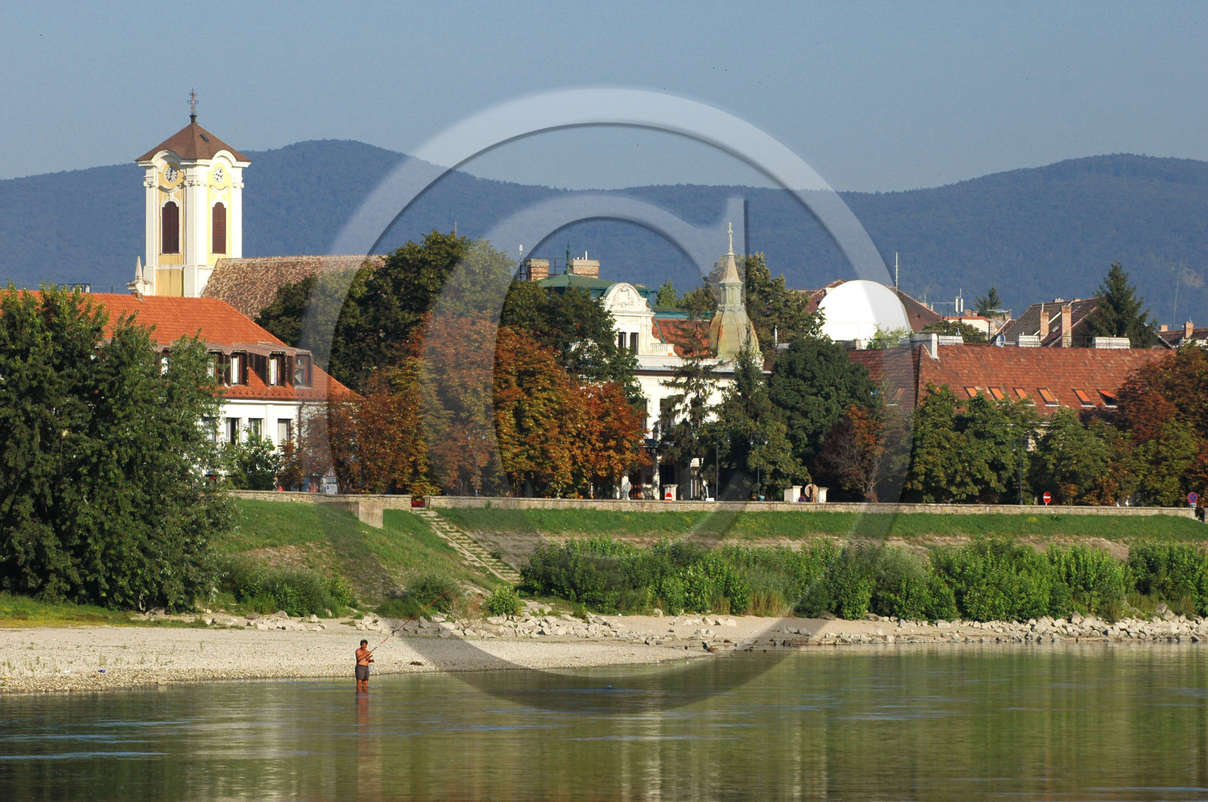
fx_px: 8044
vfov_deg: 5.7
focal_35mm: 240
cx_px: 604
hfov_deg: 8.6
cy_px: 401
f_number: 6.3
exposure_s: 1/250
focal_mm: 160
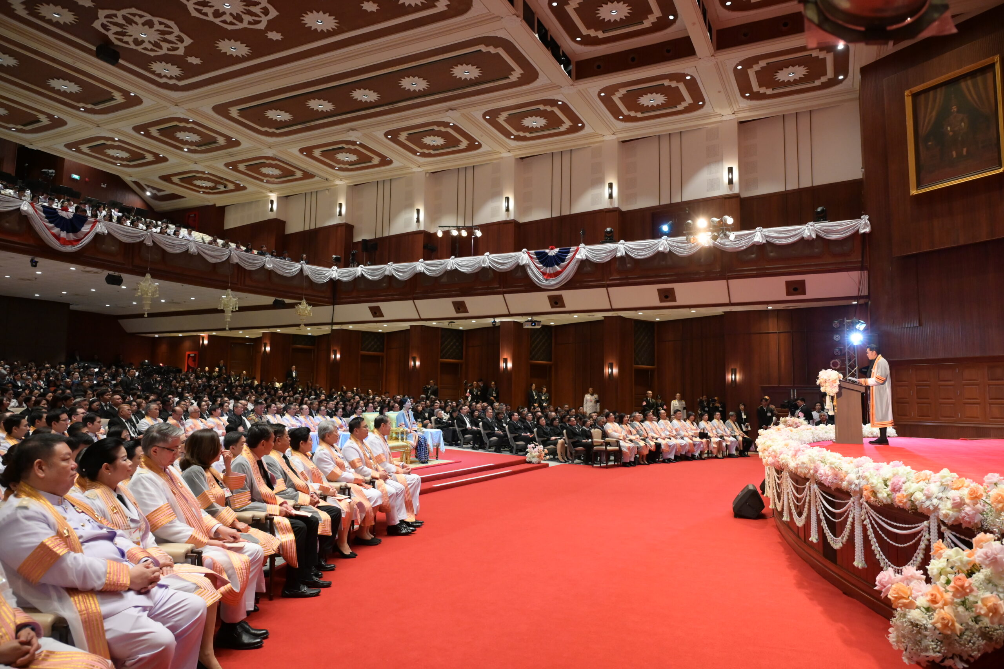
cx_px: 502
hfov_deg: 73.8
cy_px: 334
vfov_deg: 53.1
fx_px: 669
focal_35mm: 24
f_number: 4
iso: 5000
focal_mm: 24
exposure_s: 1/125
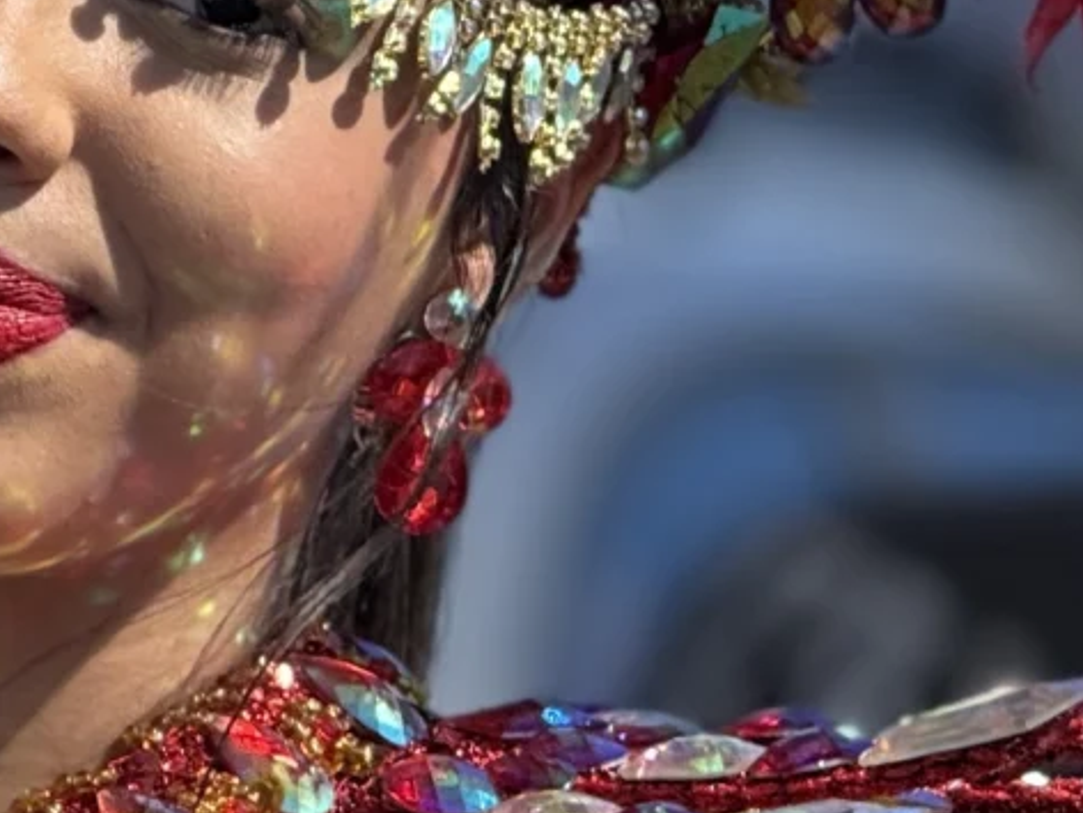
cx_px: -1113
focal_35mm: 488
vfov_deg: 3.0
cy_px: 634
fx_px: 15268
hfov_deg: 4.0
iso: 50
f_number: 2.8
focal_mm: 15.66
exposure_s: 1/990
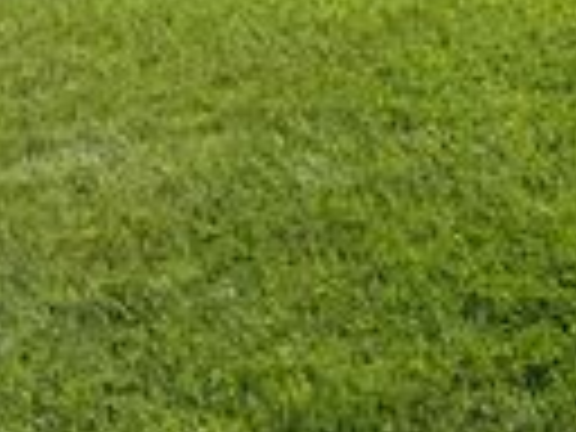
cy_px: -295
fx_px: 1564
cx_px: 1004
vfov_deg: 14.2
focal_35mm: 94
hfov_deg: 17.4
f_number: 1.78
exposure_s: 1/4975
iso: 80
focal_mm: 6.76
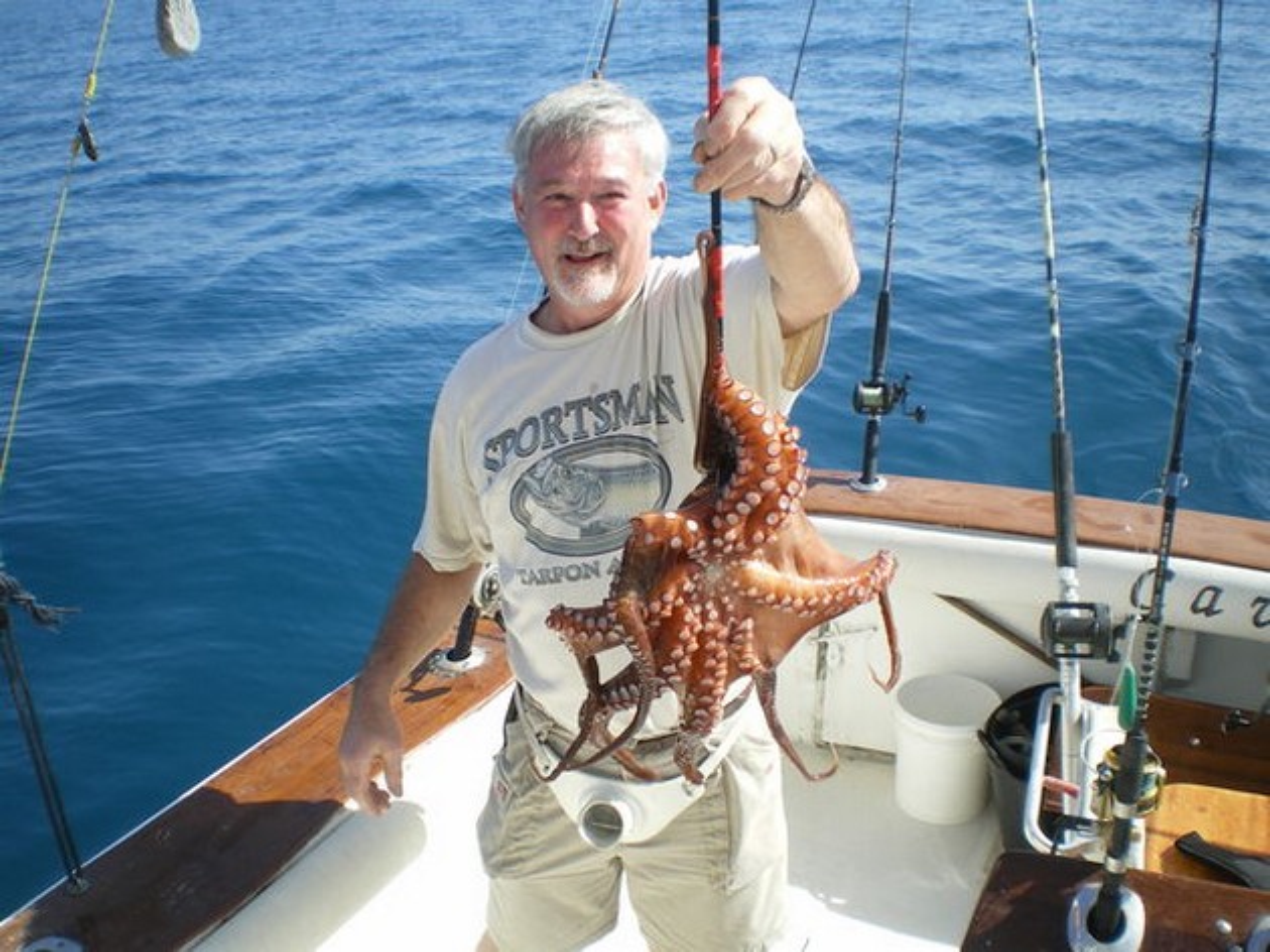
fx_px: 1320
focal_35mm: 36
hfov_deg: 51.4
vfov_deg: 39.6
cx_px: 635
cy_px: 476
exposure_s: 1/250
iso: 50
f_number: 4.6
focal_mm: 6.3
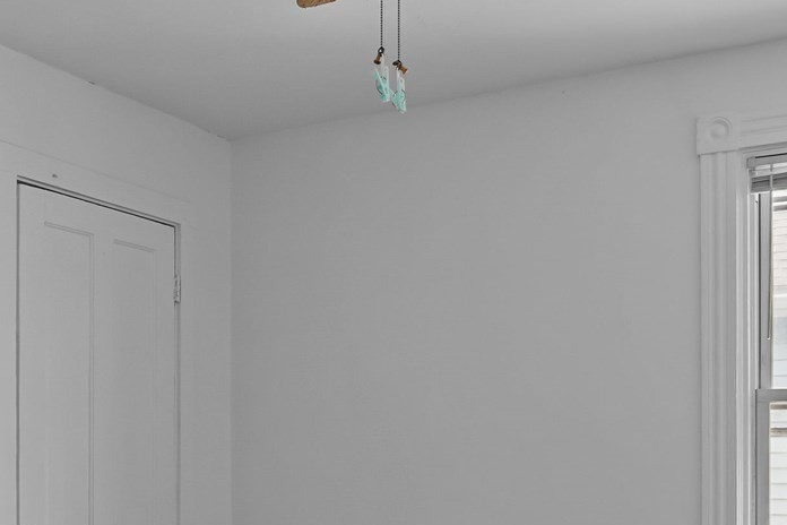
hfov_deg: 39.5
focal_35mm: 50
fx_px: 1093
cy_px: 500
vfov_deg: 25.9
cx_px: 326
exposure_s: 1/6
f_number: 6.3
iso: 320
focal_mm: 17
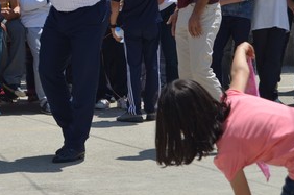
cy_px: -4
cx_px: 79
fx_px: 1599
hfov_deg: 10.5
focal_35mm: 196
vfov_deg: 6.9
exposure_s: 1/1250
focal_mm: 55
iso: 200
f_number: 5.6
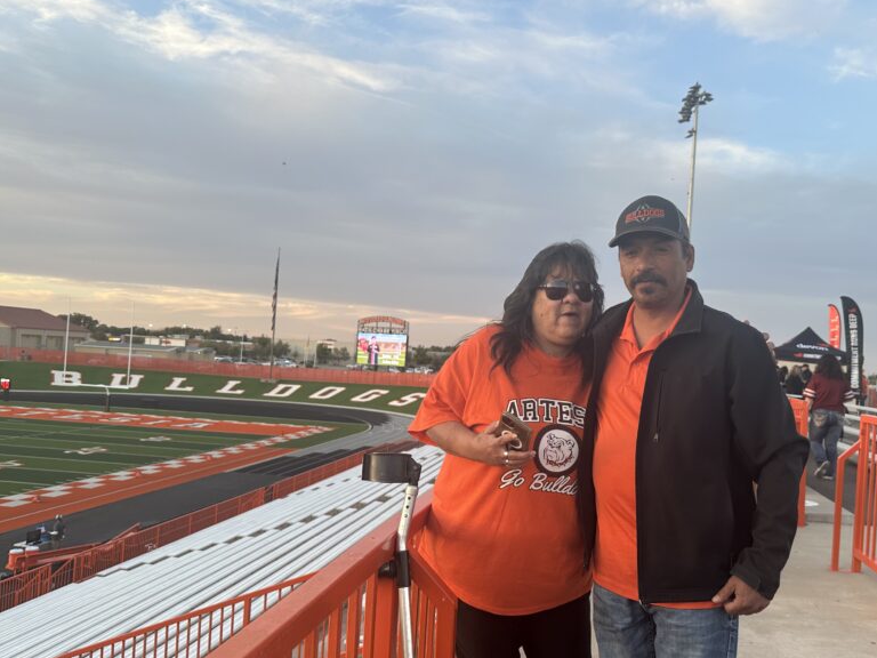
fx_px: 811
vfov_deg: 44.1
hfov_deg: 56.2
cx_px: 547
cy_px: 347
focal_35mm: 32
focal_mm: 6.86
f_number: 1.78
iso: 80
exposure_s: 1/251
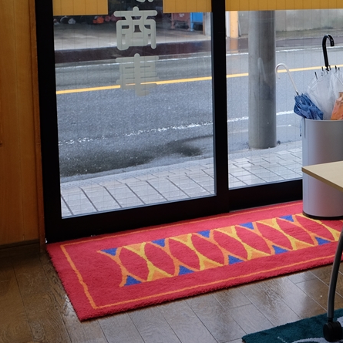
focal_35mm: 66
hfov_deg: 23.2
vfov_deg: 25.5
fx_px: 740
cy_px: 48
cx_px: 443
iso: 400
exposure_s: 1/125
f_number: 4
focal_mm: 18
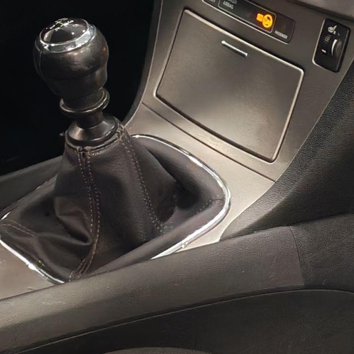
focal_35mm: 148
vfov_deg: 11.7
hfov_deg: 11.8
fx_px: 1712
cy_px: 43
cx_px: 291
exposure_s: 1/50
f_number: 1.9
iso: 800
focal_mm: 6.12
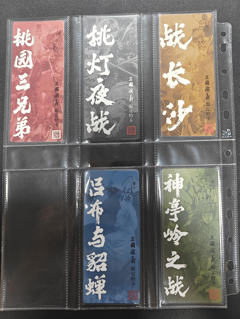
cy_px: 160
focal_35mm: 24
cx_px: 120
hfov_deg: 56.8
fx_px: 222
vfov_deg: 71.6
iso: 160
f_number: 1.8
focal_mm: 5.59
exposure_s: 1/50
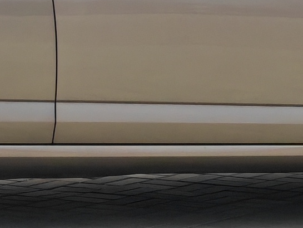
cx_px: 58
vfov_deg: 5.1
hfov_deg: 6.8
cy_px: -122
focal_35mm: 291
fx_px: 2548
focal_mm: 6.38
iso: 50
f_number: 2.4
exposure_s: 1/1000
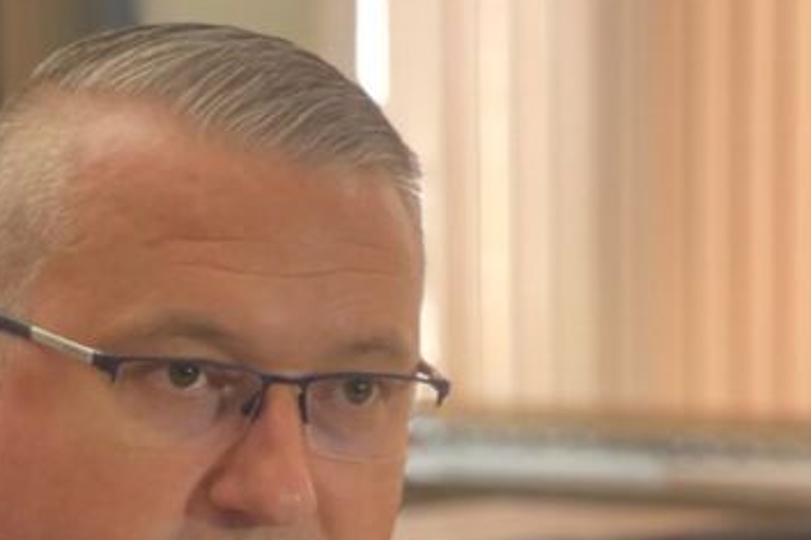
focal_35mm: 157
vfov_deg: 8.6
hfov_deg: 13.0
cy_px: 648
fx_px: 3535
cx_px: 207
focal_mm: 6
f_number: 2
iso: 160
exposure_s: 1/33
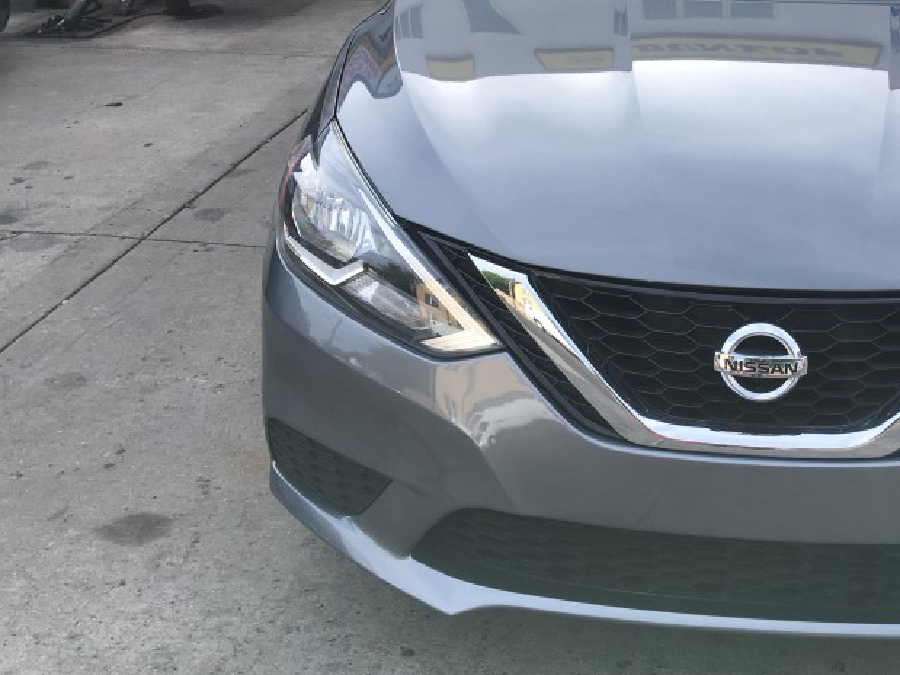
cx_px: 644
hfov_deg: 38.9
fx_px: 1248
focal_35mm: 48
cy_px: 185
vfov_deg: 29.9
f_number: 2.2
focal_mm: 4.15
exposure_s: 1/793
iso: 25
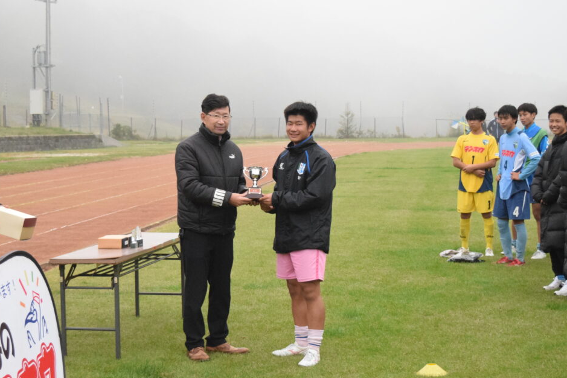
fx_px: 1145
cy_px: 209
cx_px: 249
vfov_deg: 18.7
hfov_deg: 27.8
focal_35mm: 73
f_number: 5
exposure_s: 1/2500
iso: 4000
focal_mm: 35
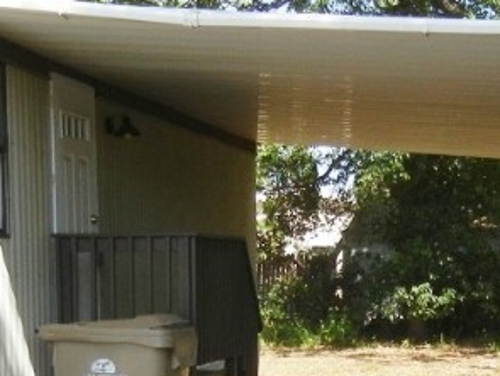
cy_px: 454
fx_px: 1504
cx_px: 353
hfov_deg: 18.8
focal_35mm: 104
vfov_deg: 13.8
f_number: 3.5
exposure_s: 1/667
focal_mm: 5.4
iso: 160
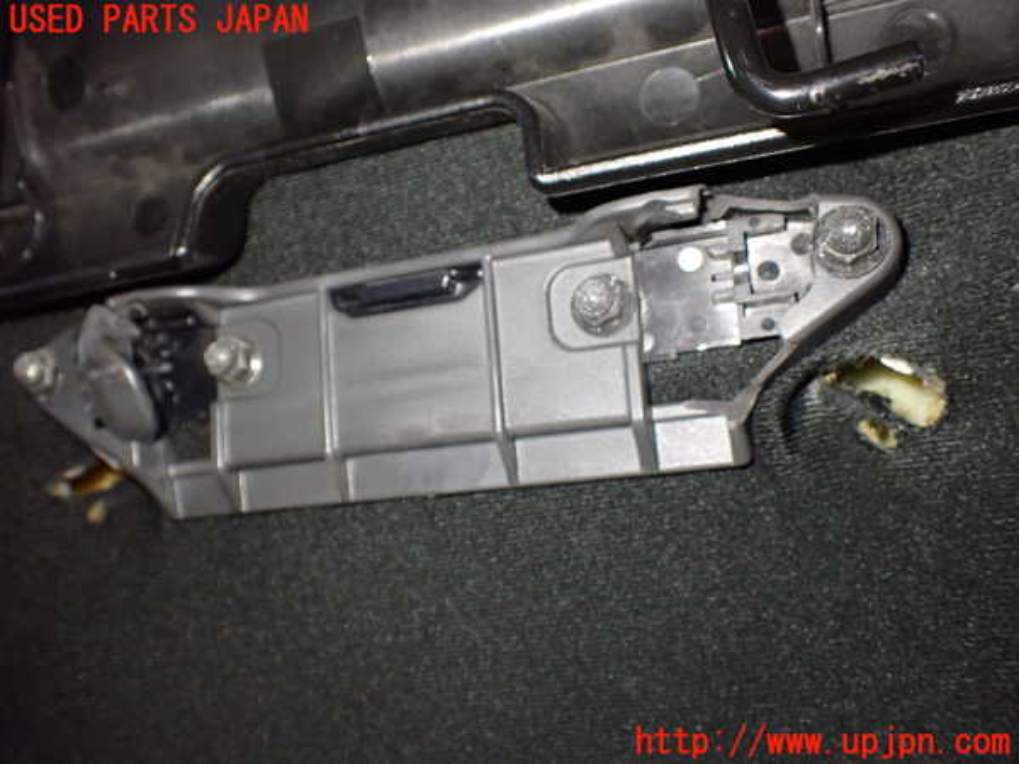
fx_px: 883
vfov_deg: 46.8
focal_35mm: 30
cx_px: 510
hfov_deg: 60.0
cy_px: 382
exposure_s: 1/30
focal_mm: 5.4
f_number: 2.3
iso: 800
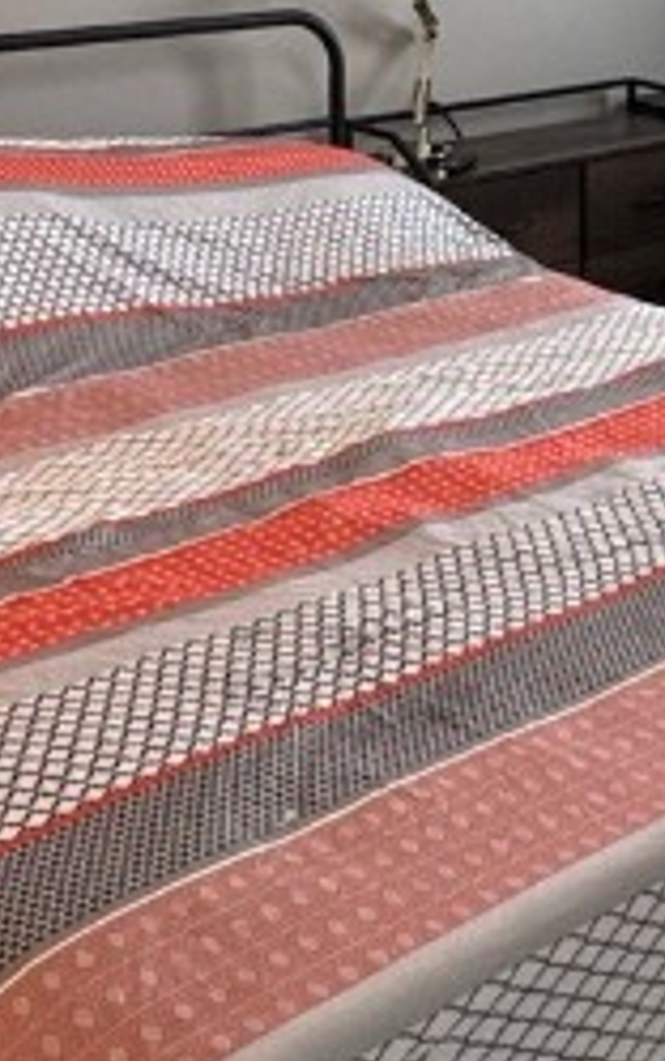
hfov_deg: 20.9
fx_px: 1766
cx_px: 584
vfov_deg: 31.2
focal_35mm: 61
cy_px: 21
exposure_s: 1/120
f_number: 2.2
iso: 250
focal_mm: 2.22
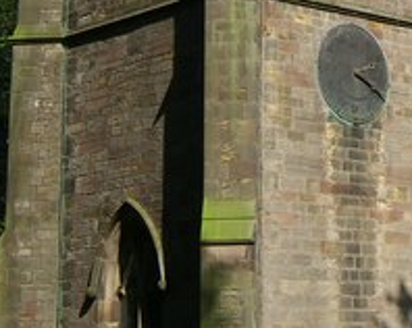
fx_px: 1462
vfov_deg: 12.3
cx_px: 387
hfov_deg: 15.8
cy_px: -145
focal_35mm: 120
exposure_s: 1/125
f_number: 8
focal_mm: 7.9
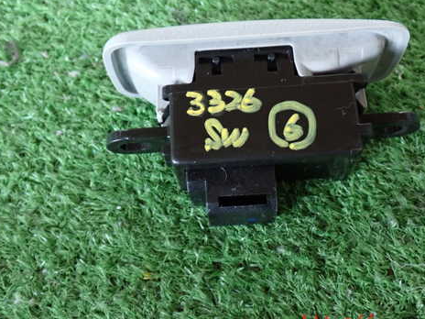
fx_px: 651
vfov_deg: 27.5
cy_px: 129
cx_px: 234
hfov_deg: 36.1
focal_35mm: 53
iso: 800
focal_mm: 7.31
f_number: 2.8
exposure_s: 1/30
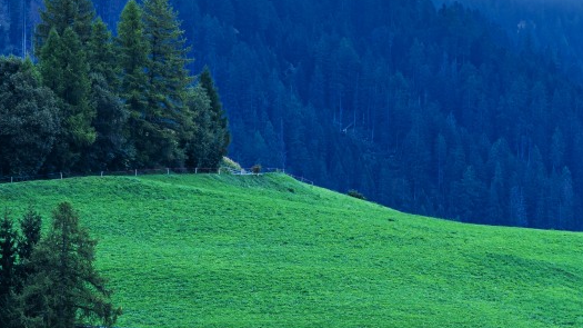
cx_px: 891
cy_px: 19
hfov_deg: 7.2
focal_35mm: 295
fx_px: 4559
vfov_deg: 4.1
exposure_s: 1/2
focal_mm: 77
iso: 100
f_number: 8
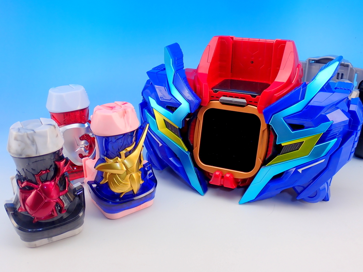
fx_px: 398
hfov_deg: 49.0
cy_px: 136
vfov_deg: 37.7
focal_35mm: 38
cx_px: 182
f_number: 10
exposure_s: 1/2
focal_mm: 6.83
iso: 100
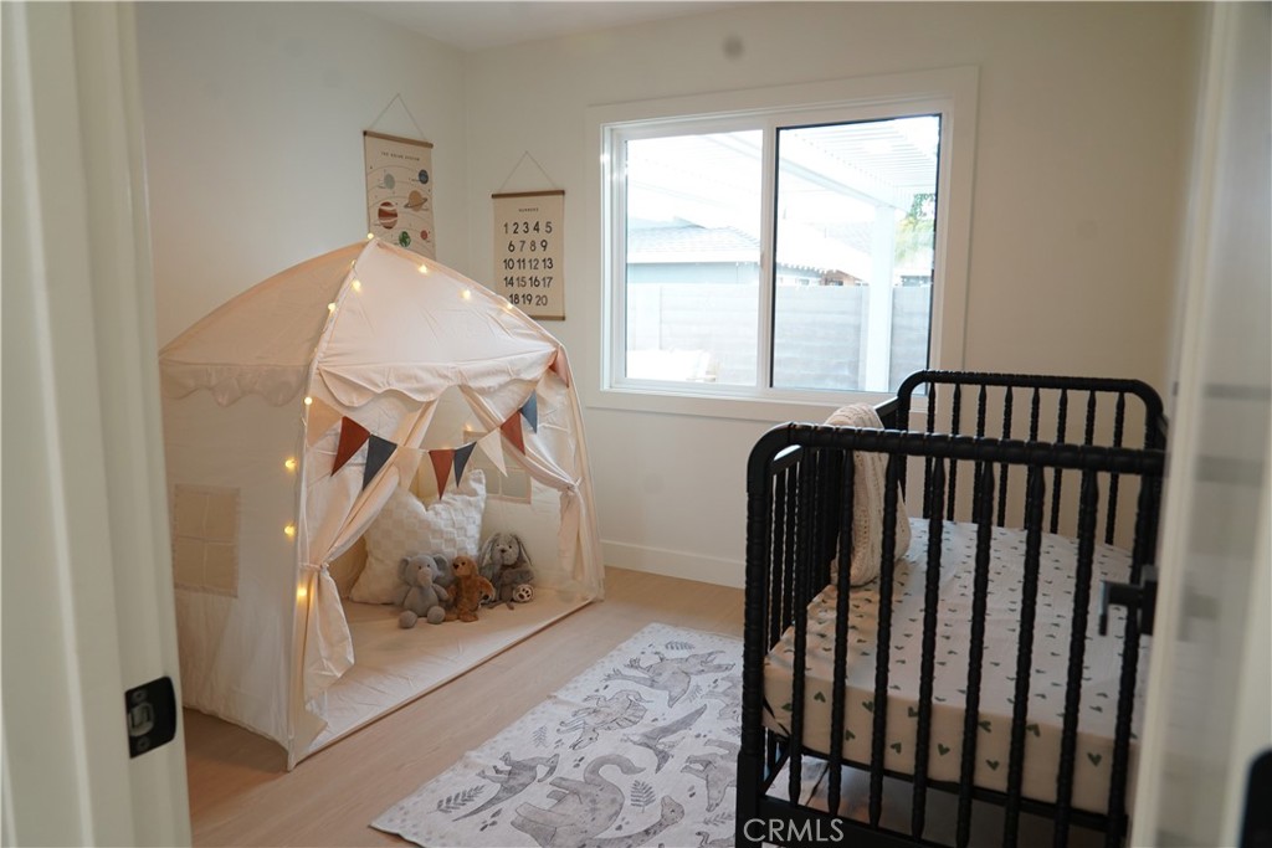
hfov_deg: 73.7
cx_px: 636
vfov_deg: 53.1
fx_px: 848
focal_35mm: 24
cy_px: 424
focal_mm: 24
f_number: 5.6
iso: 1600
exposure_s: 1/80
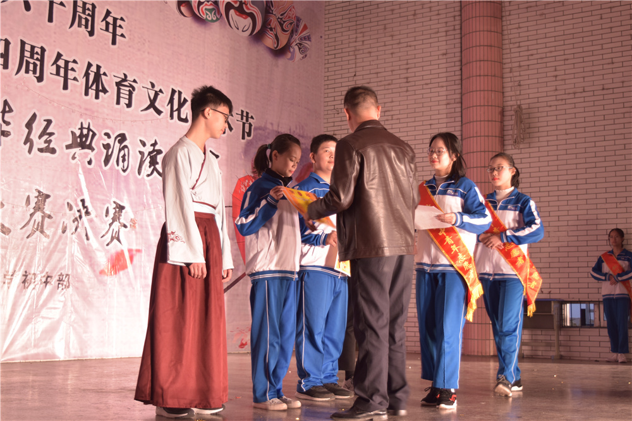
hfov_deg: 38.9
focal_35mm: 51
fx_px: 895
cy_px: 210
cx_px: 316
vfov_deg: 26.5
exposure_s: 1/40
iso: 320
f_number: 4.5
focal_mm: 34
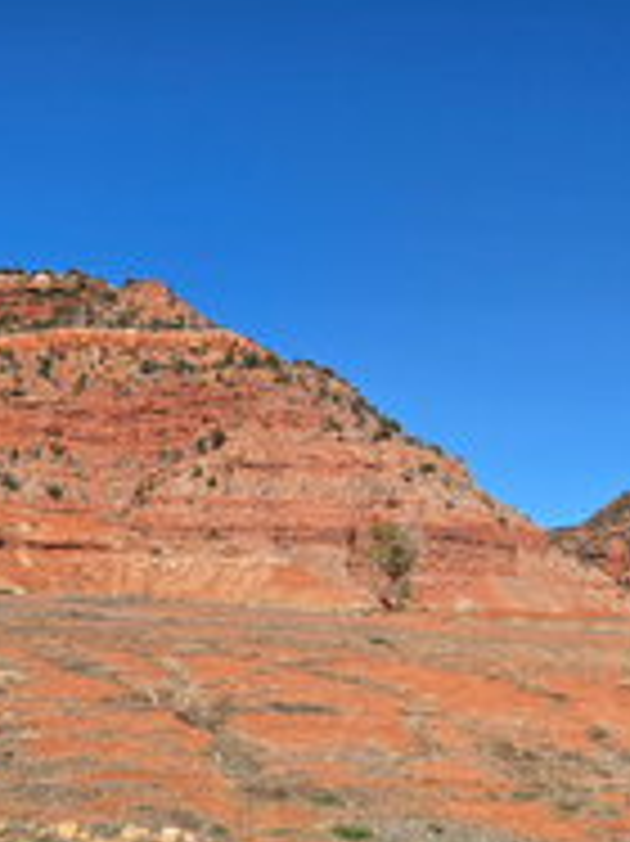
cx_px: 531
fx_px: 1433
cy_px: 684
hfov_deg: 24.3
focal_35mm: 59
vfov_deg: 31.8
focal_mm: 6.3
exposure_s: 1/1163
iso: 12
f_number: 1.7
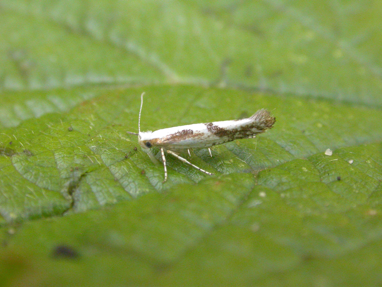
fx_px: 1302
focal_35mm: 118
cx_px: 191
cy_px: 144
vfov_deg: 12.6
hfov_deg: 16.7
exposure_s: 1/33
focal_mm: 24.4
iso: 400
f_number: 6.9
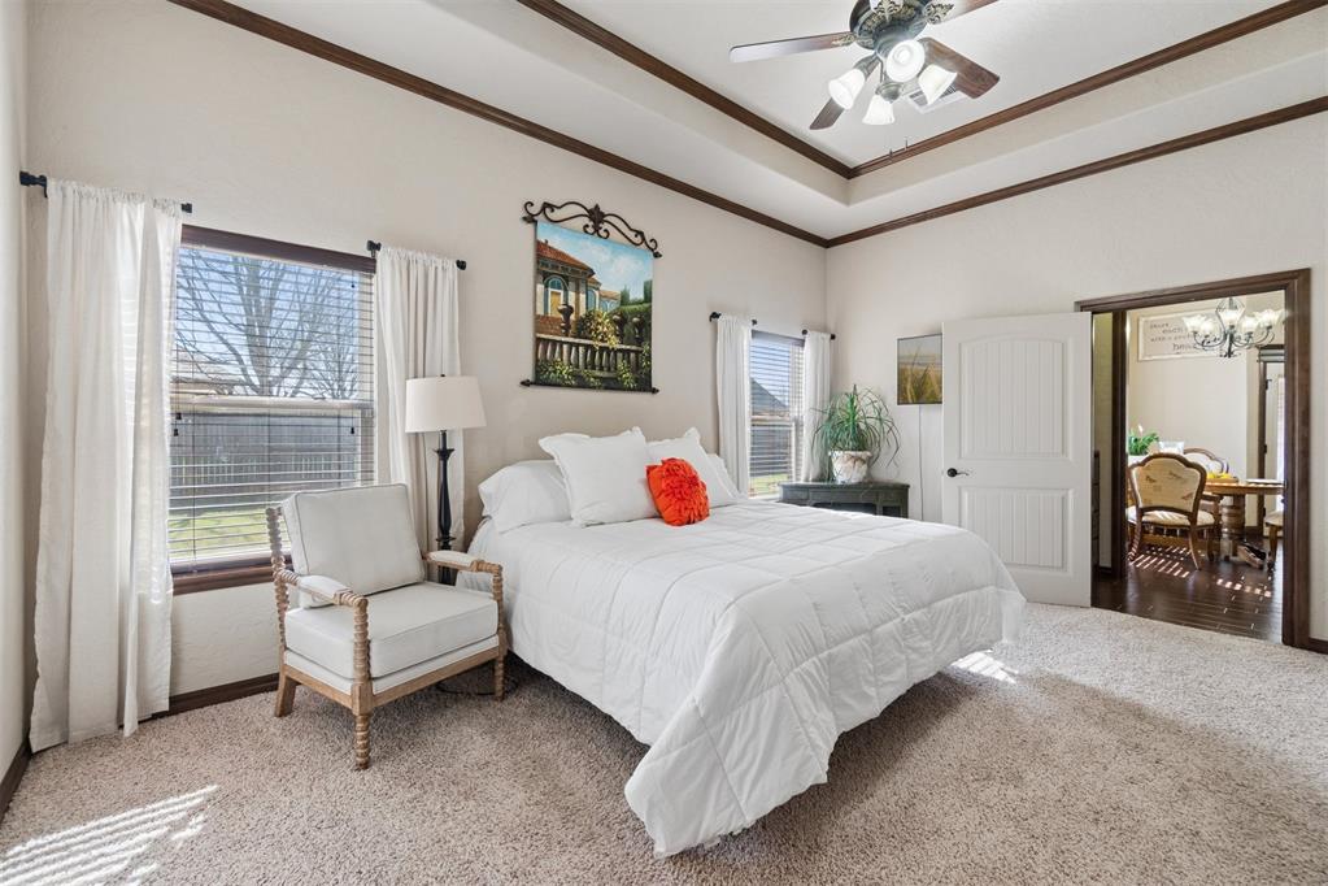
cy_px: 443
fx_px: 553
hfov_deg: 100.4
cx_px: 664
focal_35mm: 15
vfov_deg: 77.3
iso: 200
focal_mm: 10
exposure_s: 1/80
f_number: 6.3
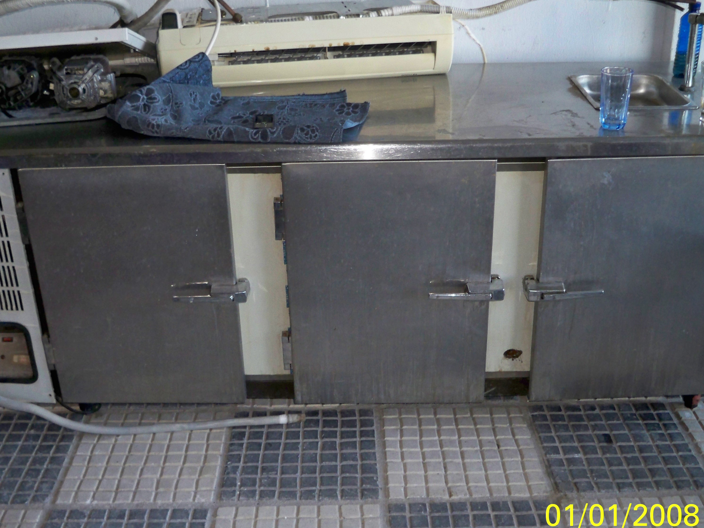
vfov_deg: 33.6
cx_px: 333
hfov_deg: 43.8
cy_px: 274
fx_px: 875
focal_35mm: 43
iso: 200
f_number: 3.1
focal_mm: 6.3
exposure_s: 1/60
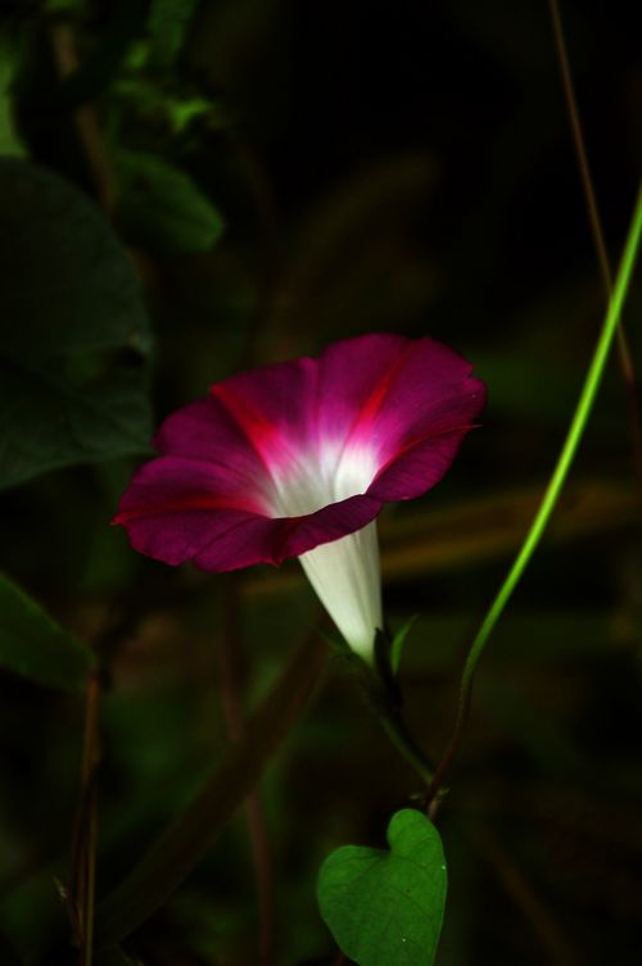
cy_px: 483
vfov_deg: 13.1
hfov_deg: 8.7
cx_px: 321
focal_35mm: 158
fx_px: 4224
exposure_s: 1/100
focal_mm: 105
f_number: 5.6
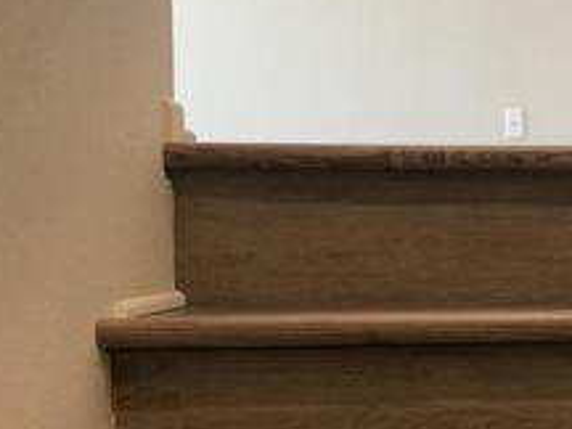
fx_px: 1272
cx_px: 575
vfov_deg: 19.1
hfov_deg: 24.2
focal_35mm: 77
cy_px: 281
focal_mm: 4.25
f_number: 1.8
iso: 160
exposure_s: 1/60
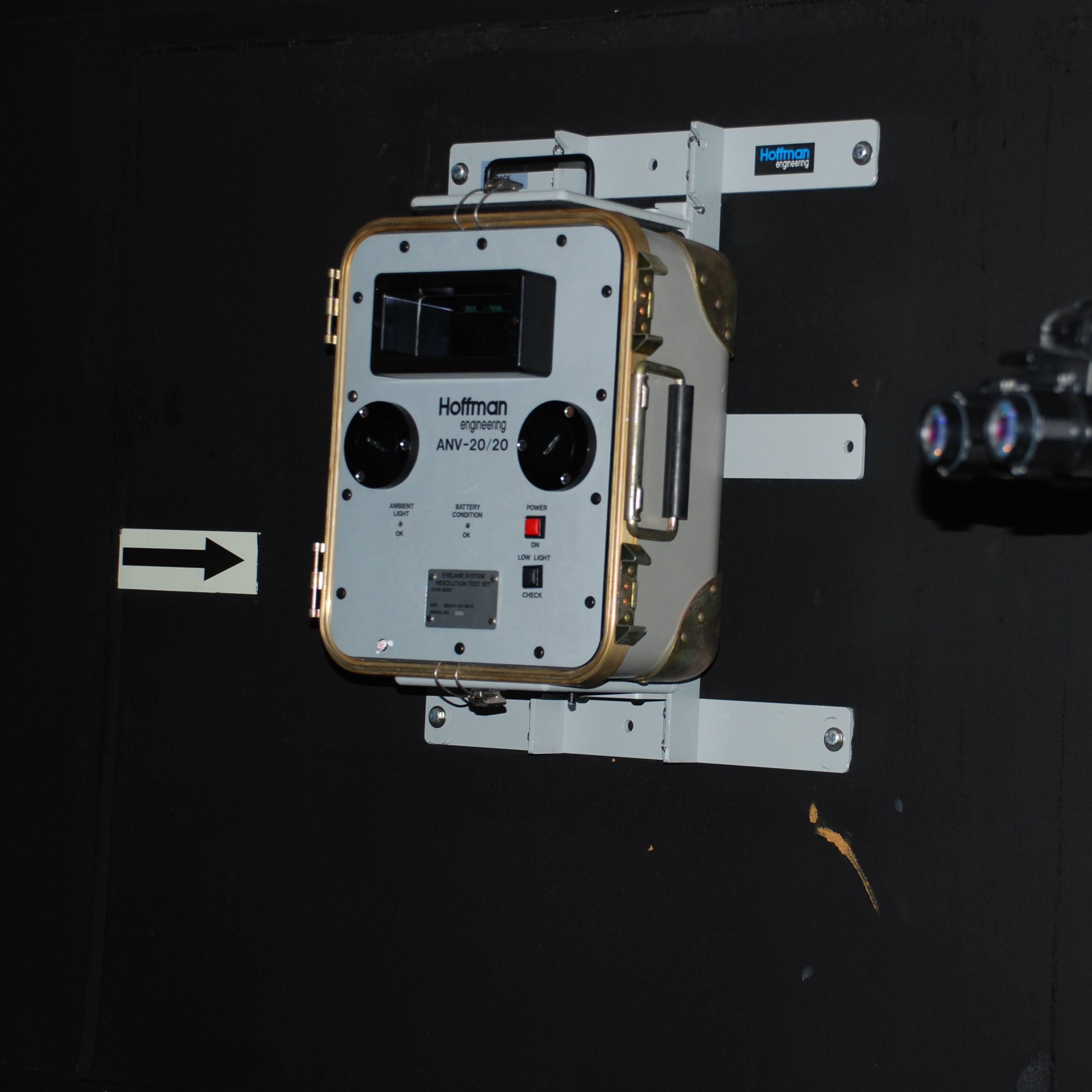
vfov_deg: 18.9
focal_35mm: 92
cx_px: 780
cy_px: 545
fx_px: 3284
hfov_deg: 18.8
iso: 200
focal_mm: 48
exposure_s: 1/60
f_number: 4.8
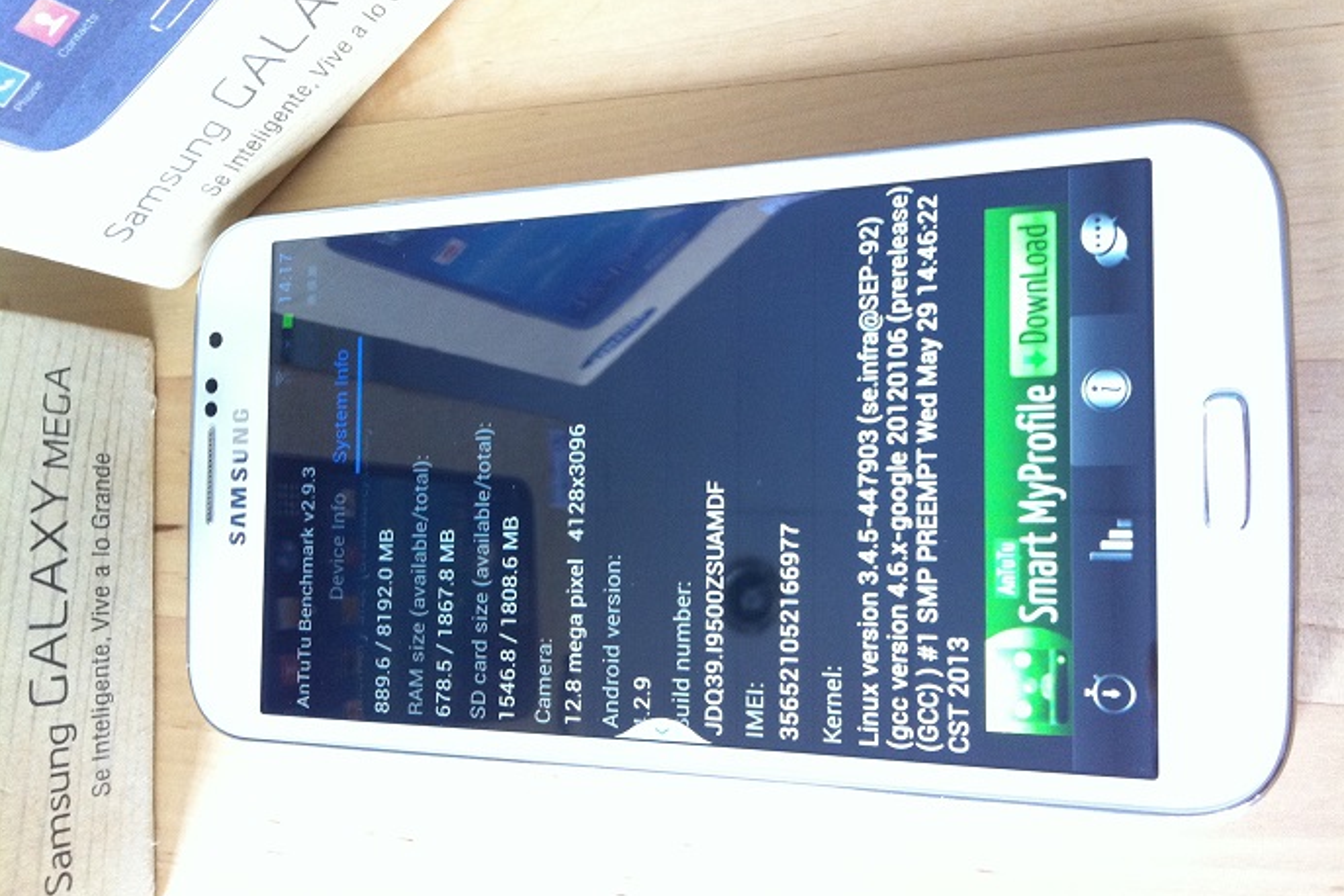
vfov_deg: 35.9
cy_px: 460
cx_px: 683
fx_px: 1381
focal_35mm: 37
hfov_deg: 51.9
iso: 160
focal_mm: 3.85
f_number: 2.8
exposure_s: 1/15
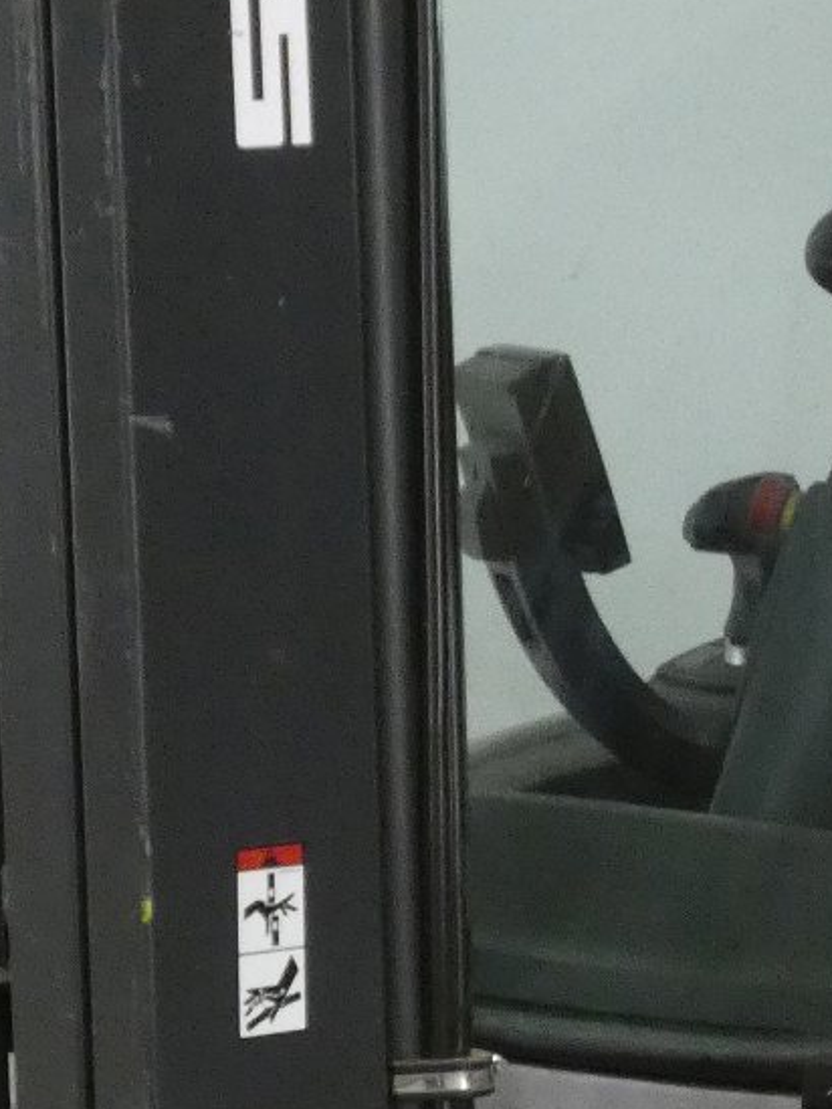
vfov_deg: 9.8
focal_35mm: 201
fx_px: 6439
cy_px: 762
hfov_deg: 7.4
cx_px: 899
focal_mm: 8.2
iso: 500
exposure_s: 1/80
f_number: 3.8
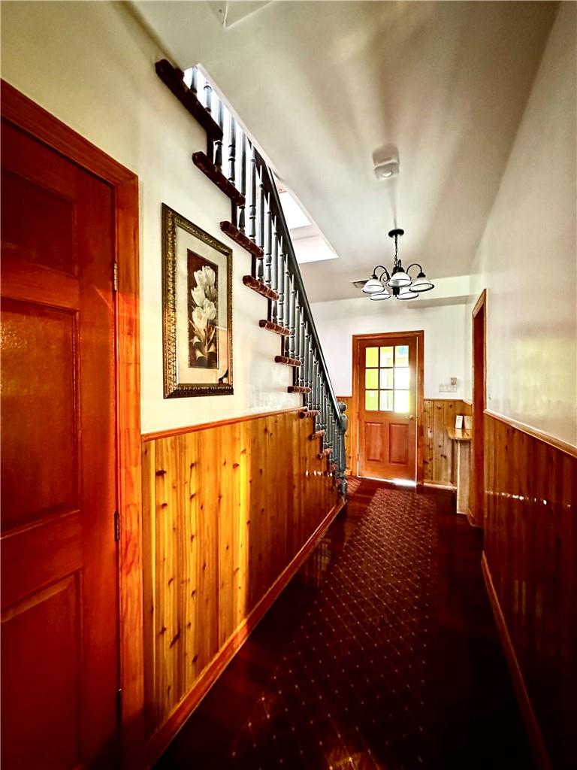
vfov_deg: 102.1
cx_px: 288
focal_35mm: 14
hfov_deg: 85.7
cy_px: 385
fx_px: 311
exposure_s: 1/40
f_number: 2.2
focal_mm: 2.22
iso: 1000
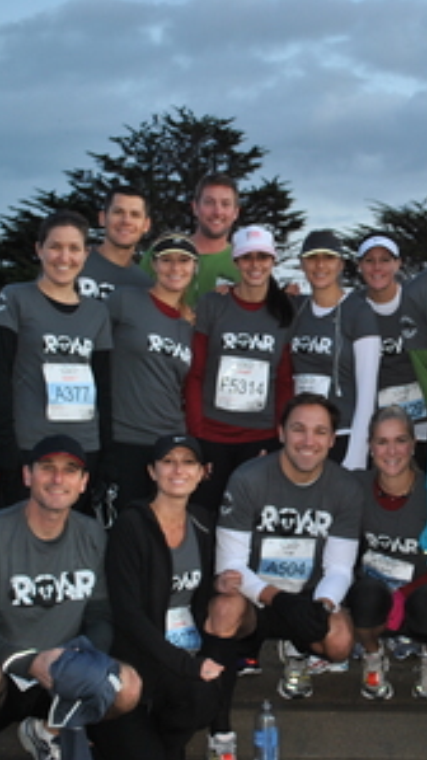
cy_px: 381
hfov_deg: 16.8
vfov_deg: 29.8
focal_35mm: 71
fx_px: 1430
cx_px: 376
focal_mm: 30
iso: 200
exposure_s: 1/60
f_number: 4.5
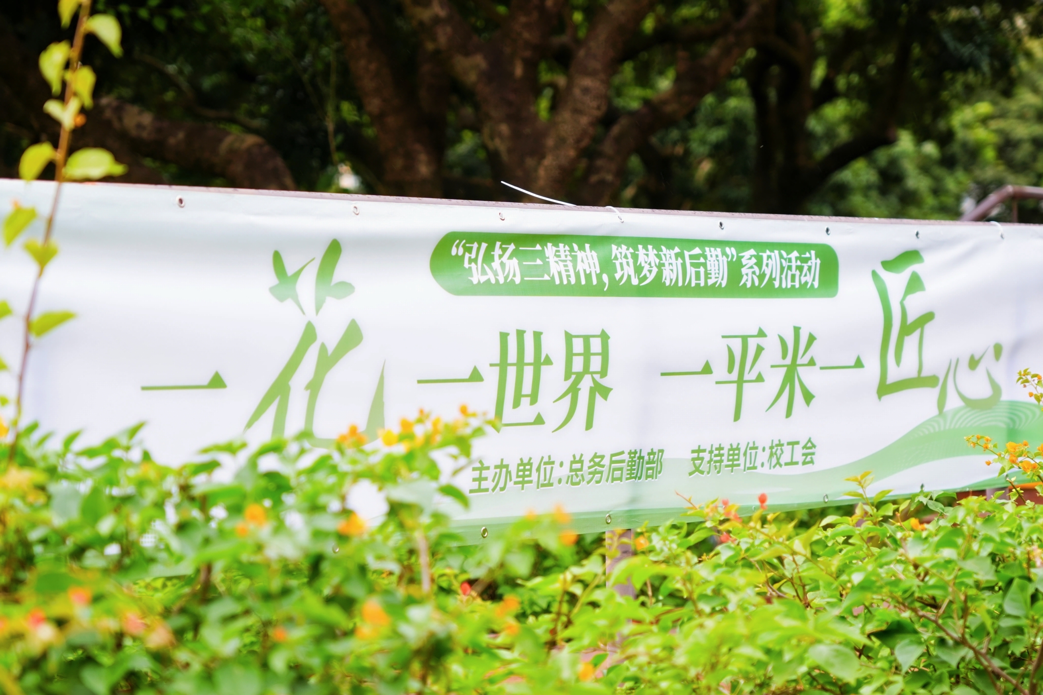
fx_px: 3042
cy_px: 348
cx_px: 522
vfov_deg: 13.0
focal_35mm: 105
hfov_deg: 19.5
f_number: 2.8
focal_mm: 70
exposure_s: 1/200
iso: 200
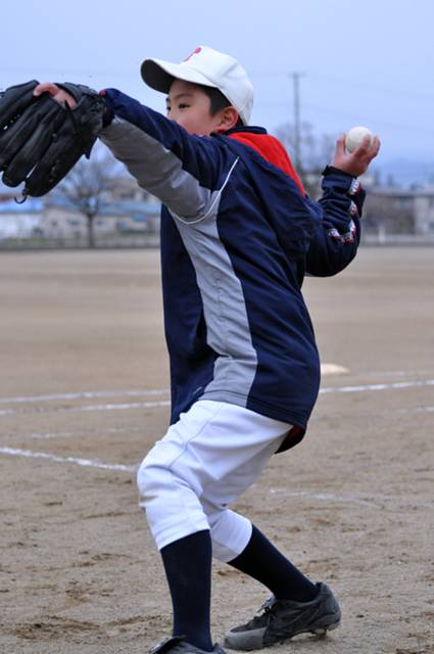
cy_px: 327
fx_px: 1904
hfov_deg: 13.0
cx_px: 217
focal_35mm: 105
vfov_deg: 19.5
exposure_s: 1/1250
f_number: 4.5
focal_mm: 70
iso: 800
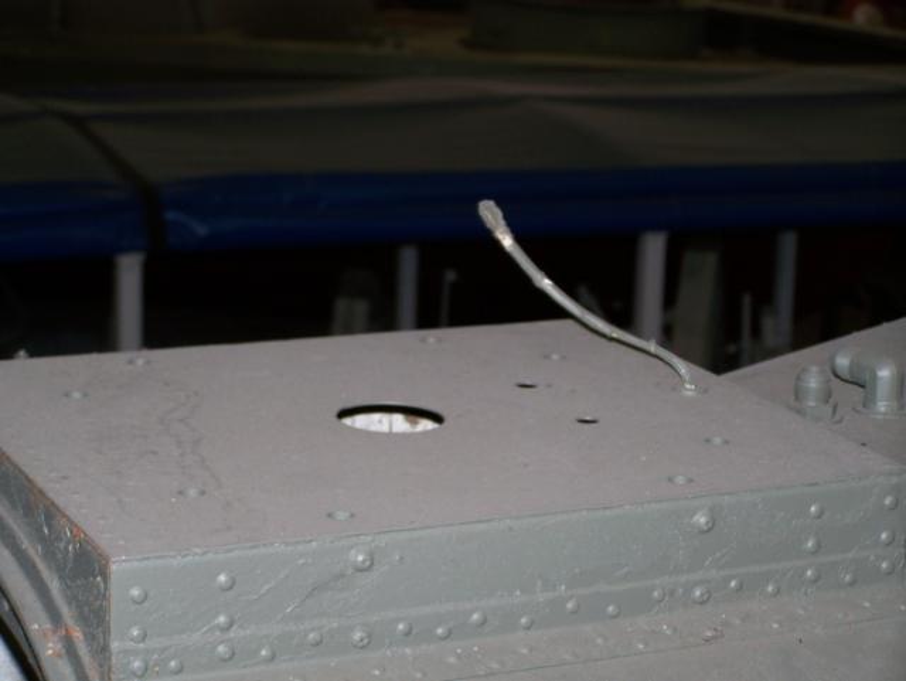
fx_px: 2462
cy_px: 340
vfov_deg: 15.7
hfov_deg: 20.9
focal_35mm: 94
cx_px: 453
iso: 80
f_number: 3.2
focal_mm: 15.6
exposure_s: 1/80
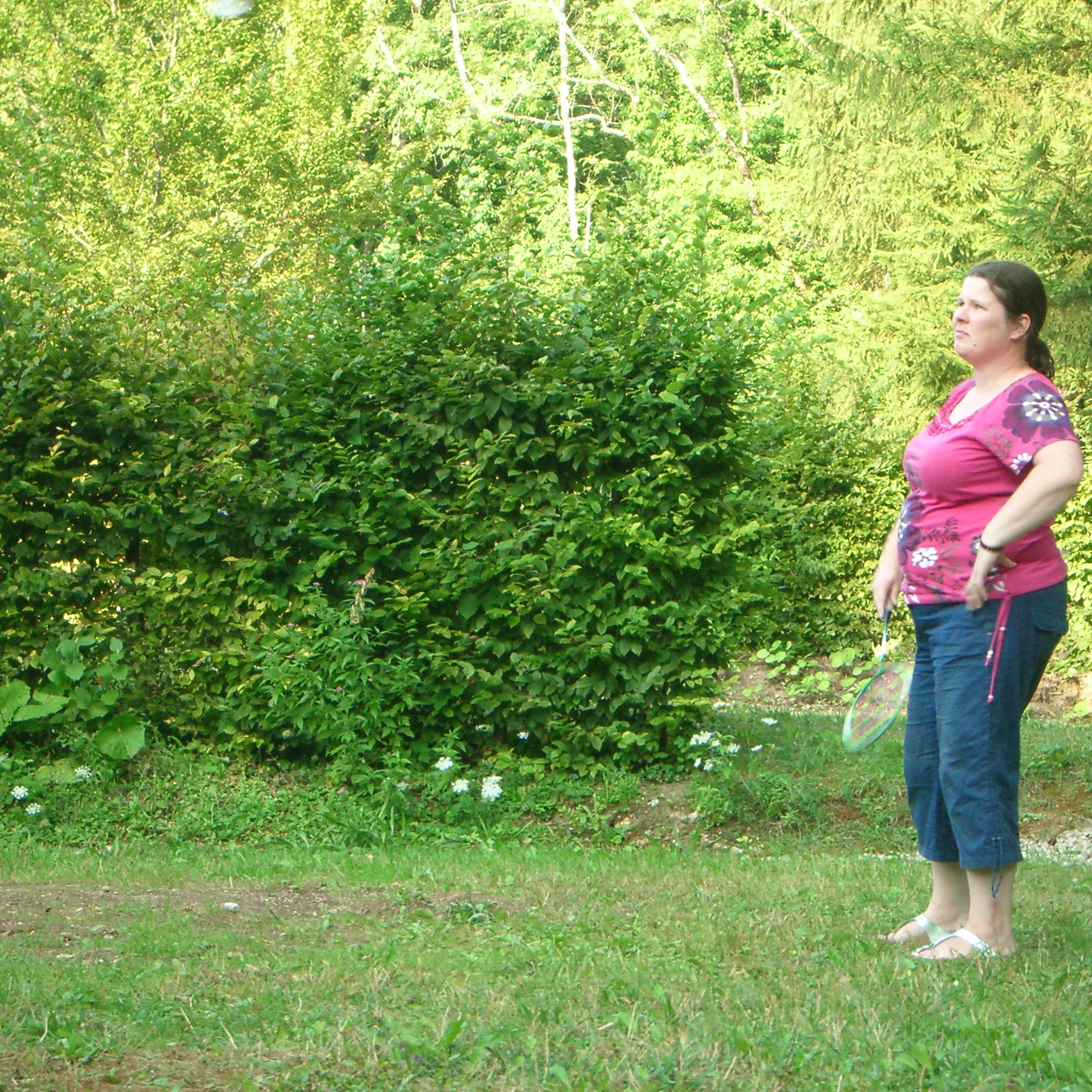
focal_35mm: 104
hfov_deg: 16.7
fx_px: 3712
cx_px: 586
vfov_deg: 16.7
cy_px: 546
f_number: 4.4
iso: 200
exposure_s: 1/60
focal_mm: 14.6
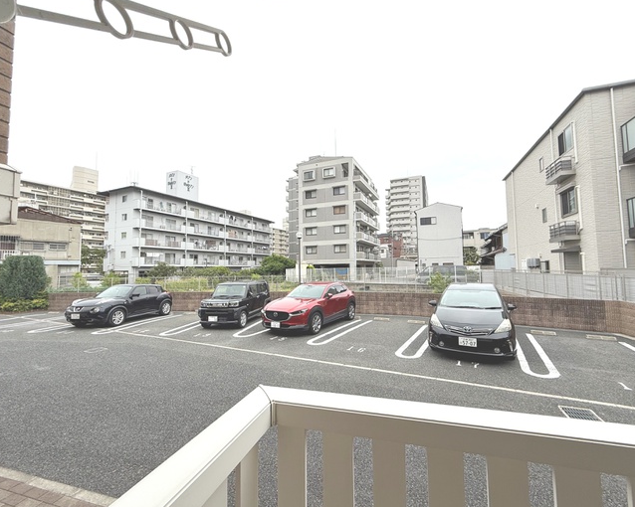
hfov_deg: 96.7
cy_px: 252
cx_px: 333
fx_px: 282
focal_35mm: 15
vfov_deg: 84.0
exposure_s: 1/1087
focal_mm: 2.22
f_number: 2.2
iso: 50
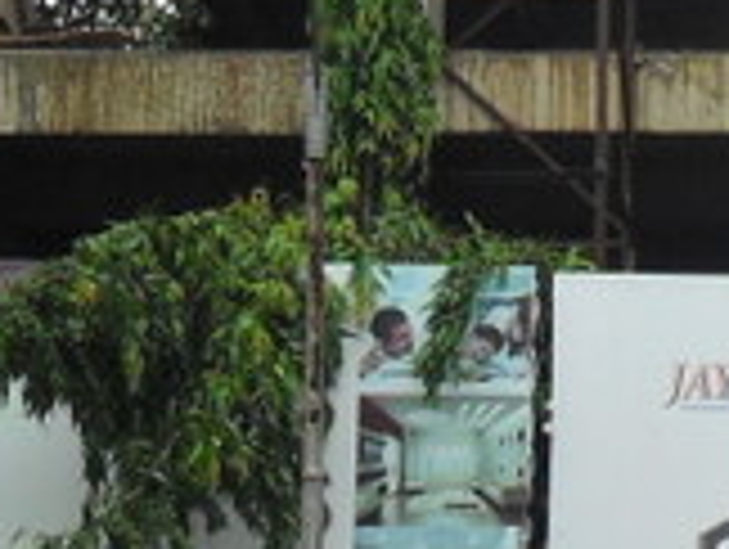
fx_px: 2742
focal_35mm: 130
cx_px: 1174
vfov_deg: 11.4
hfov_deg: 14.0
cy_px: 214
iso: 100
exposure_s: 1/180
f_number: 3.5
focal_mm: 4.9
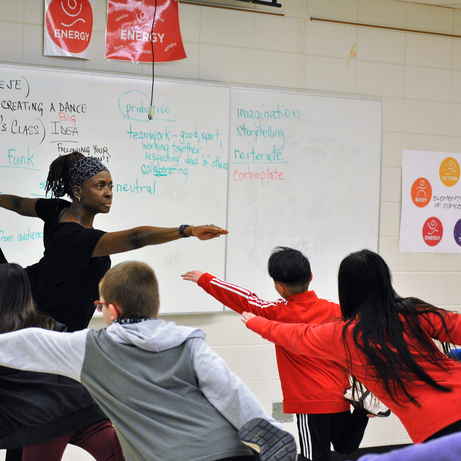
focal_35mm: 115
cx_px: 139
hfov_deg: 15.2
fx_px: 1728
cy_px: 251
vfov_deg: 15.2
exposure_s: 1/125
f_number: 4
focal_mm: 55
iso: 800
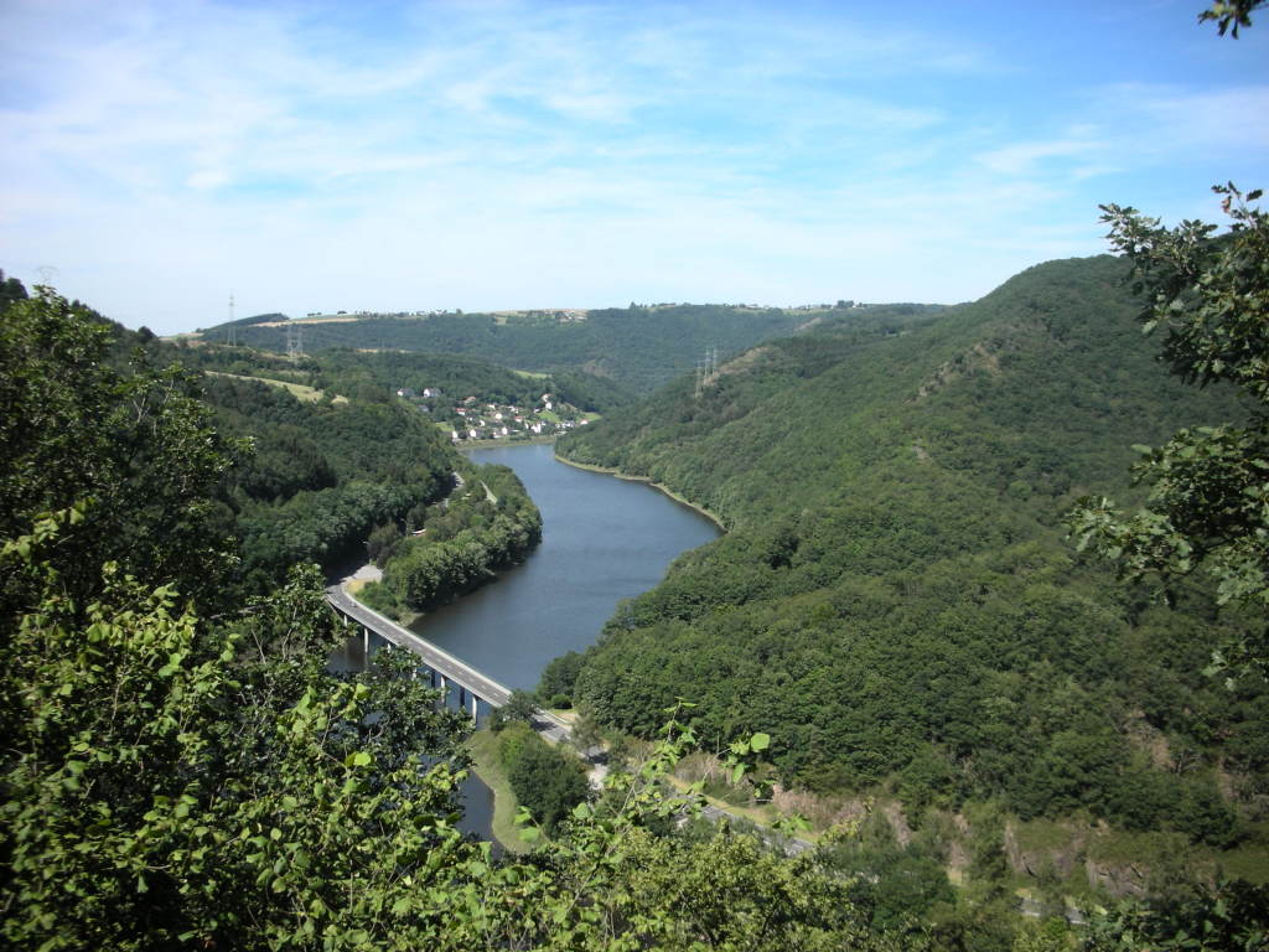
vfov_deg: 40.7
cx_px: 634
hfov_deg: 52.6
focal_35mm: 35
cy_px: 476
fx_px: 1283
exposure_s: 1/61.3
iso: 50
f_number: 8.5
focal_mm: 5.8
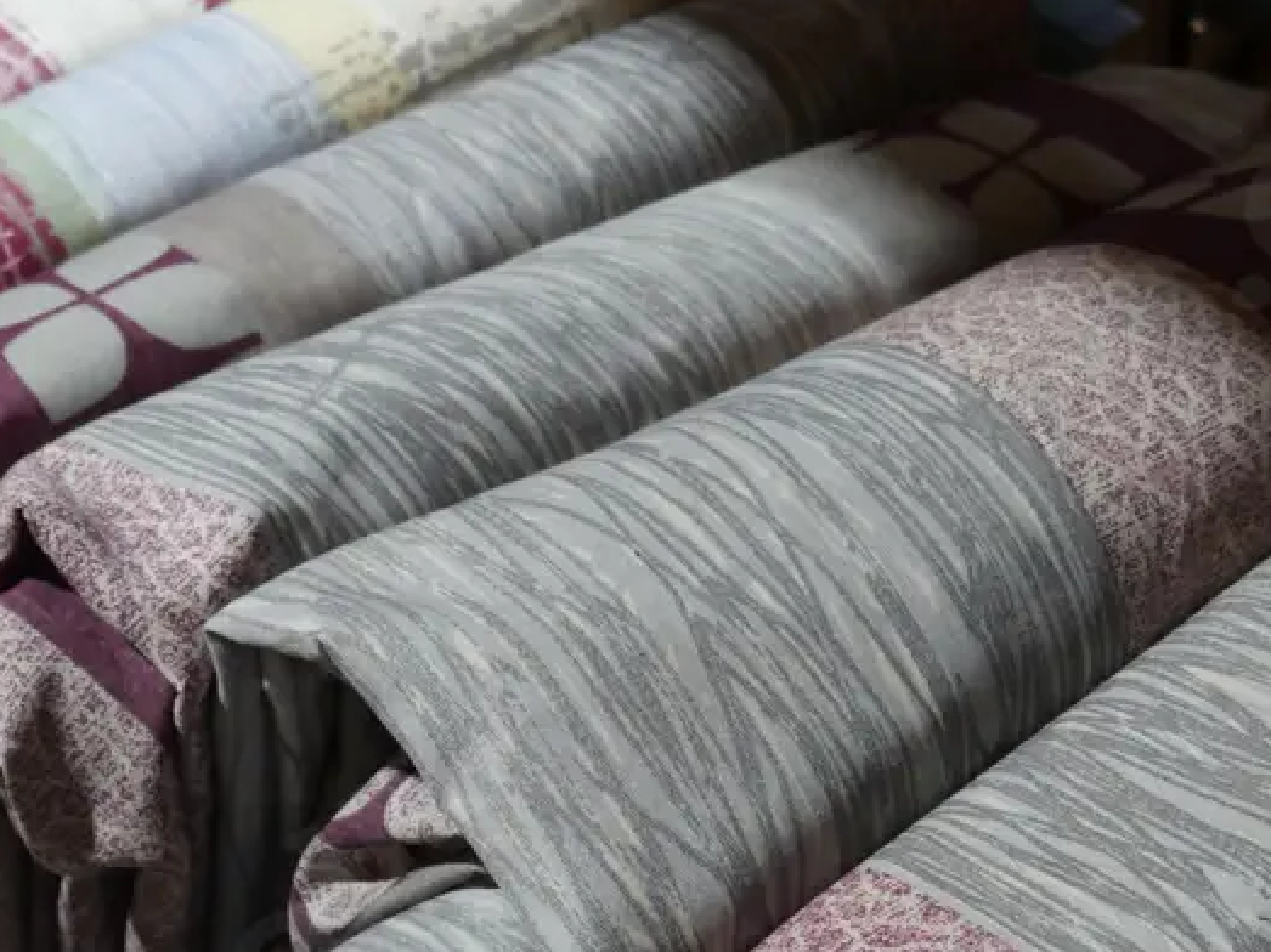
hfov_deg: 20.9
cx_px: 678
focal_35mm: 94
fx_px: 3451
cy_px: 674
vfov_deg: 15.7
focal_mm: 24
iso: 1250
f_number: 5.2
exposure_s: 1/60
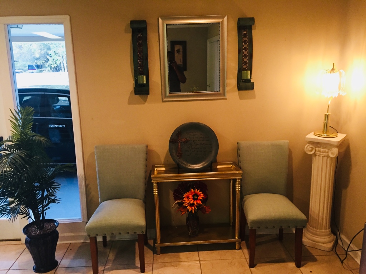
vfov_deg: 48.2
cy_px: 137
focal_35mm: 29
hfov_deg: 61.7
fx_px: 307
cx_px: 183
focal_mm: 4.15
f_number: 2.2
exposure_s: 1/30
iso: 160
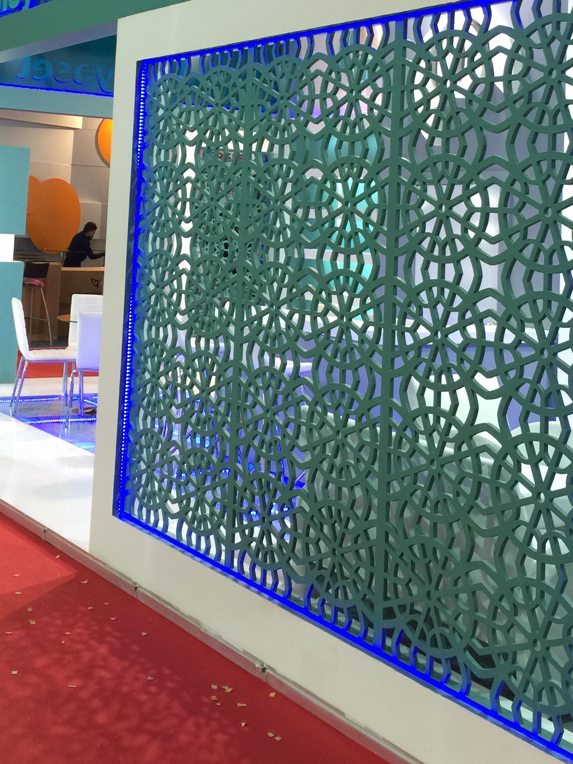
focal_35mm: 53
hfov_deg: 27.5
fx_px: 1170
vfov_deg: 34.9
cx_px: 234
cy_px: 137
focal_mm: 4.15
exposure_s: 1/33
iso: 40
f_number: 2.2
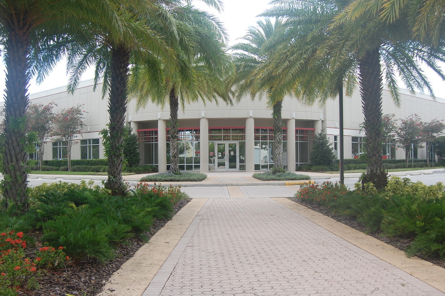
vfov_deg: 36.8
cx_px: 222
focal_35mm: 36
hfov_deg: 53.2
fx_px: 445
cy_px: 148
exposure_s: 1/200
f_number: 7.1
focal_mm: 24
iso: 200
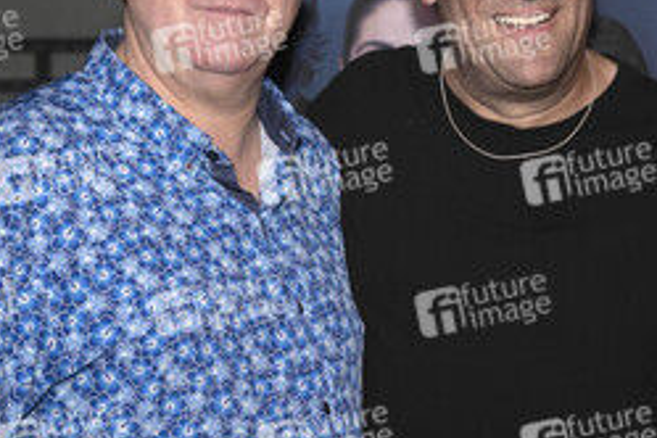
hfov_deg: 21.0
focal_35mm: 96
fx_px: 1752
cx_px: 518
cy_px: 108
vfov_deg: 14.2
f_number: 5.6
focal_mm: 53
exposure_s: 1/200
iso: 800
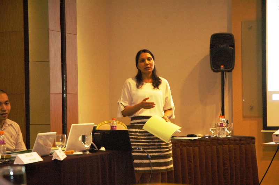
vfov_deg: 13.0
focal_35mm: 105
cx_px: 140
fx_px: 813
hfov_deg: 19.5
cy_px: 92
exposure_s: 1/25
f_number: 4.5
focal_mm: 70
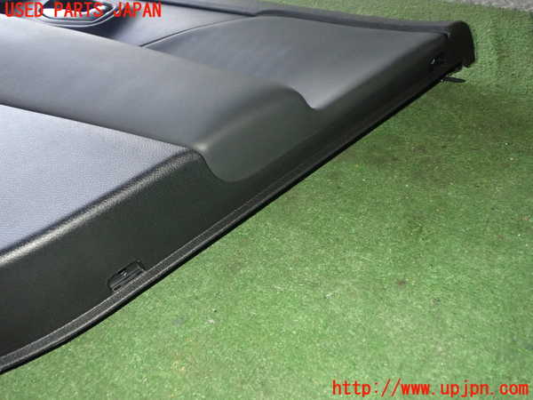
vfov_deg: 44.2
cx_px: 266
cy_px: 200
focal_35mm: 32
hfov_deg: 56.8
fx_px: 493
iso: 500
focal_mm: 5.79
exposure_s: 1/30
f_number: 7.1
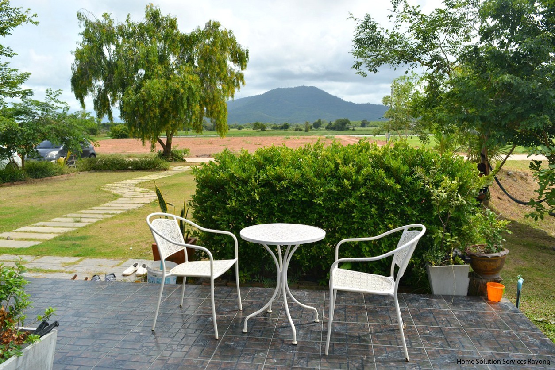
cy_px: 185
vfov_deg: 47.9
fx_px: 416
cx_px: 278
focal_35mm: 27
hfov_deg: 67.4
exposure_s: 1/250
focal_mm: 18
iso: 100
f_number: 8
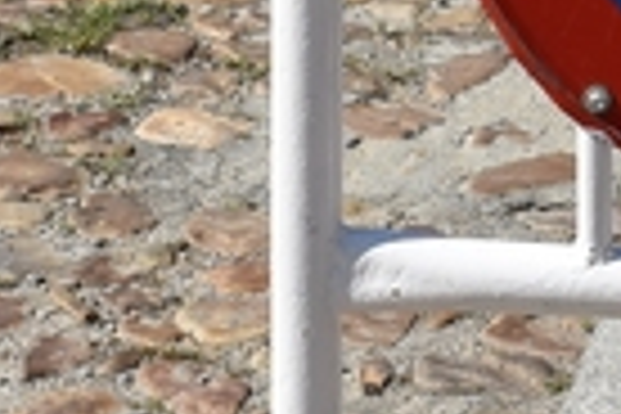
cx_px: 590
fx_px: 5416
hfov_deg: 6.5
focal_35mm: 314
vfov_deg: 4.3
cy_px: -414
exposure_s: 1/400
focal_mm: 32
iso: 200
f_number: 10
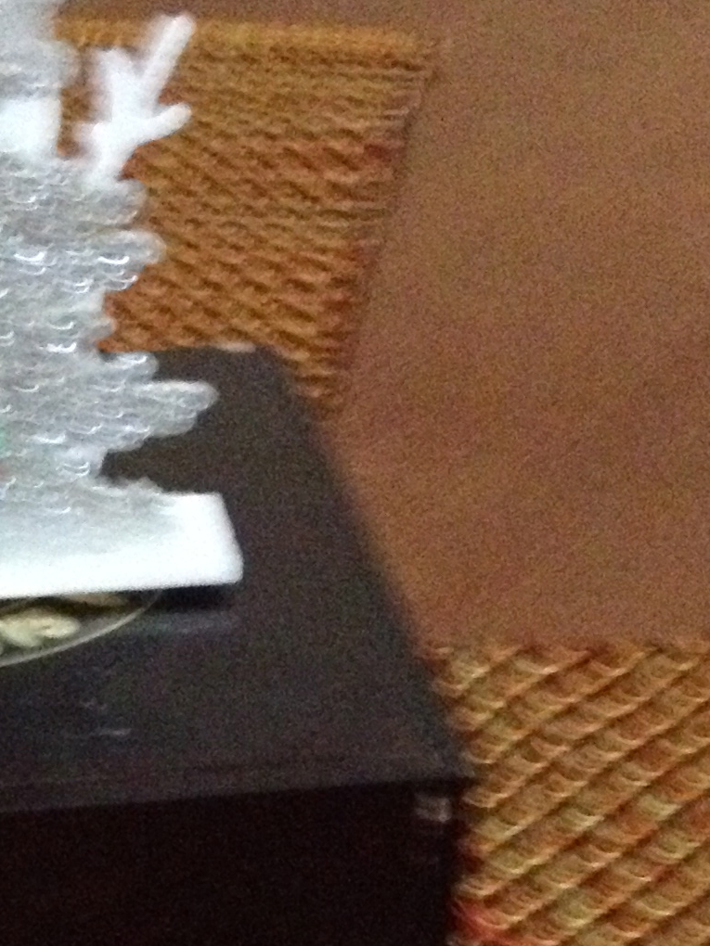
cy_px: 987
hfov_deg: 12.9
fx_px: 3063
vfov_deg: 17.1
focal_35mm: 112
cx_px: -113
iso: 800
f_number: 2.4
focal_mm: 4.28
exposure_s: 1/15
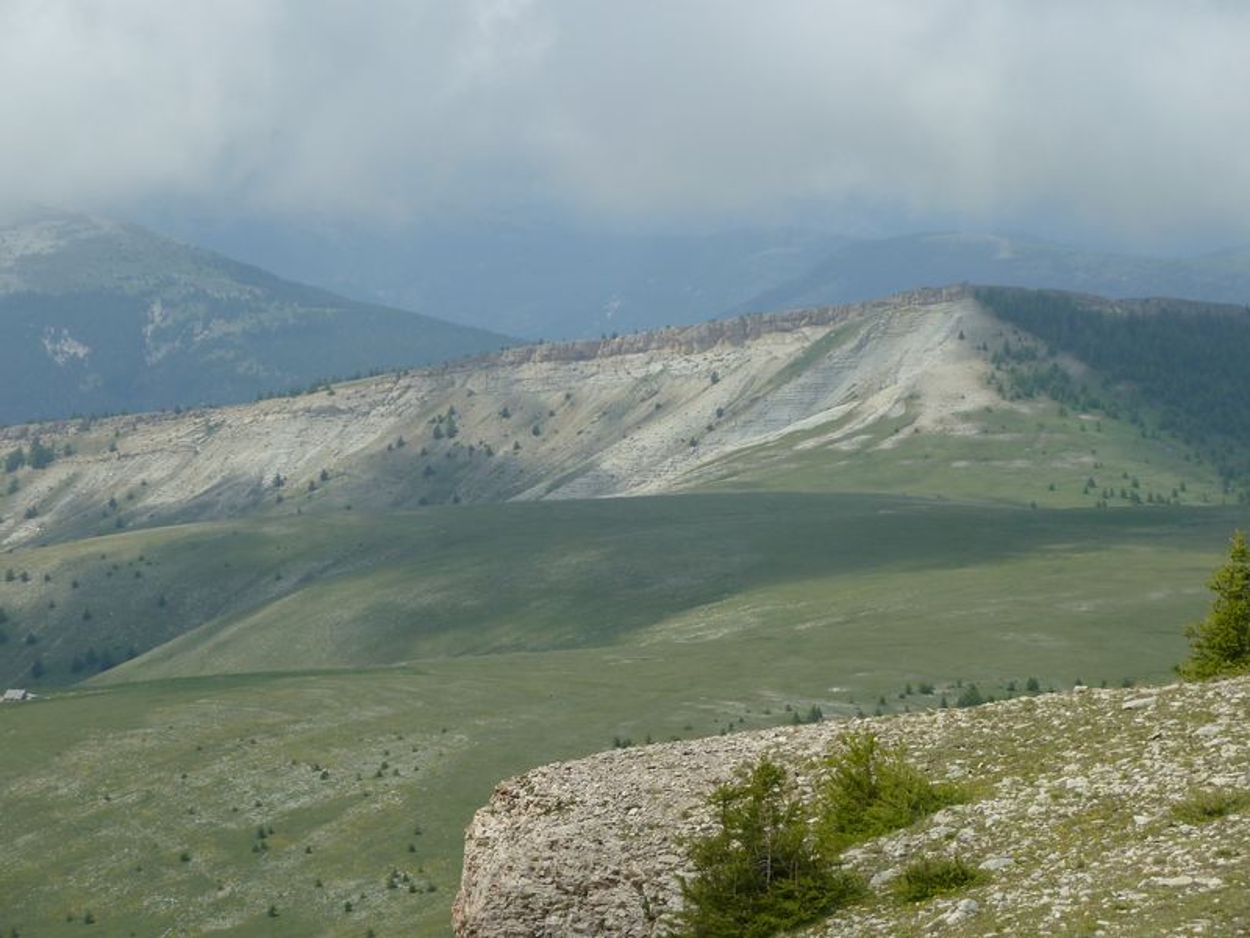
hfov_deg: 14.4
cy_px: 469
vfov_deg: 10.8
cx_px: 625
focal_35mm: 137
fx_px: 4947
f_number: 5.6
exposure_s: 1/640
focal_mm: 22.5
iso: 80
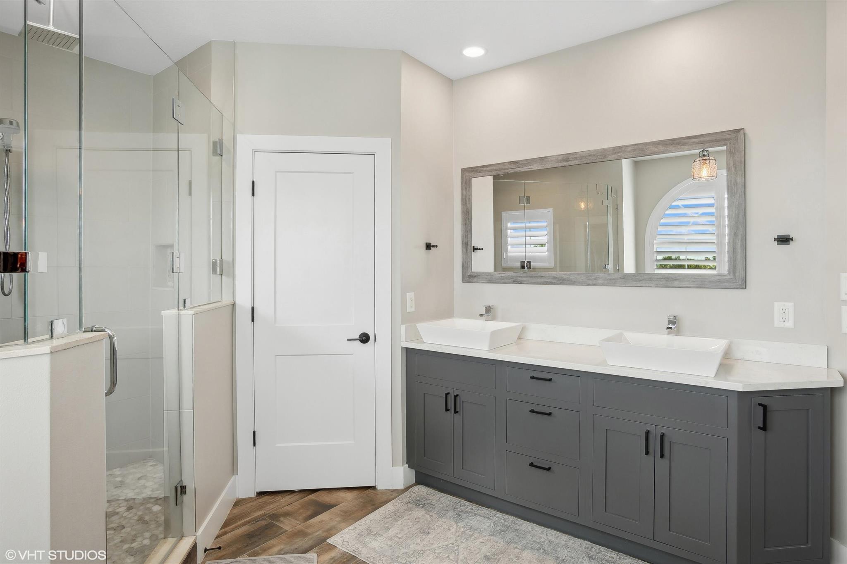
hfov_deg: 90.0
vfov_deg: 67.4
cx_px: 424
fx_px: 423
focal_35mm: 18
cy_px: 282
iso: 200
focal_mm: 12
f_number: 9
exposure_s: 1/30
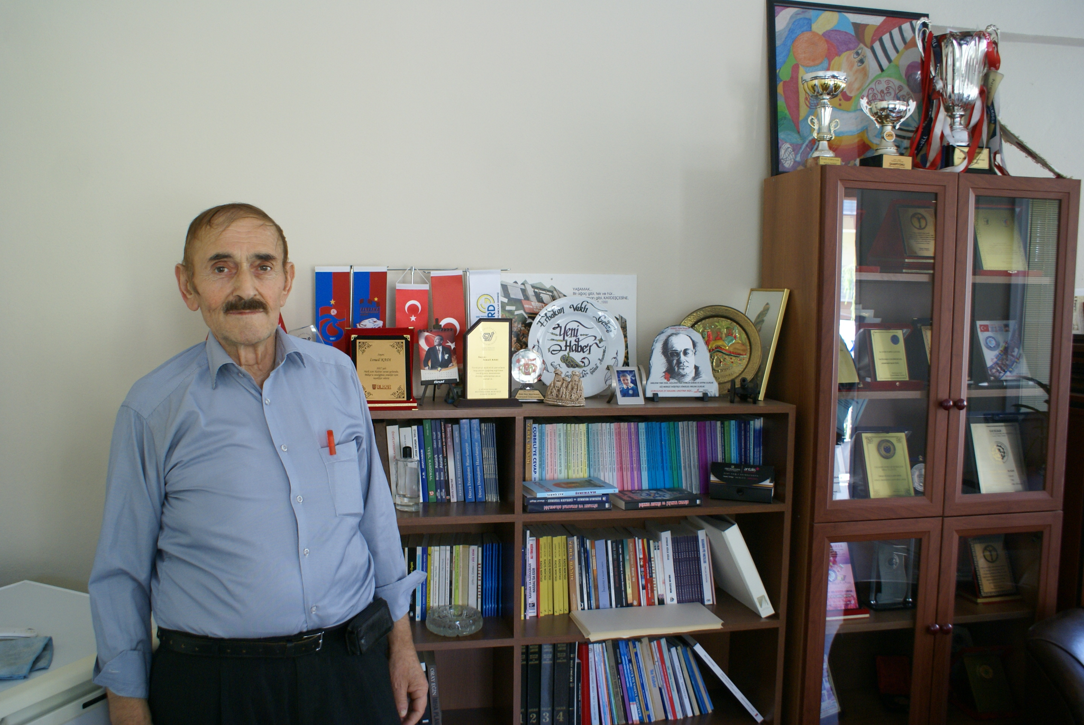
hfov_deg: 61.9
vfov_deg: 43.7
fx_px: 904
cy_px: 362
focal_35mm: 30
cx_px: 542
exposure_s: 1/30
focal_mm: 20
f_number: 4
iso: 250
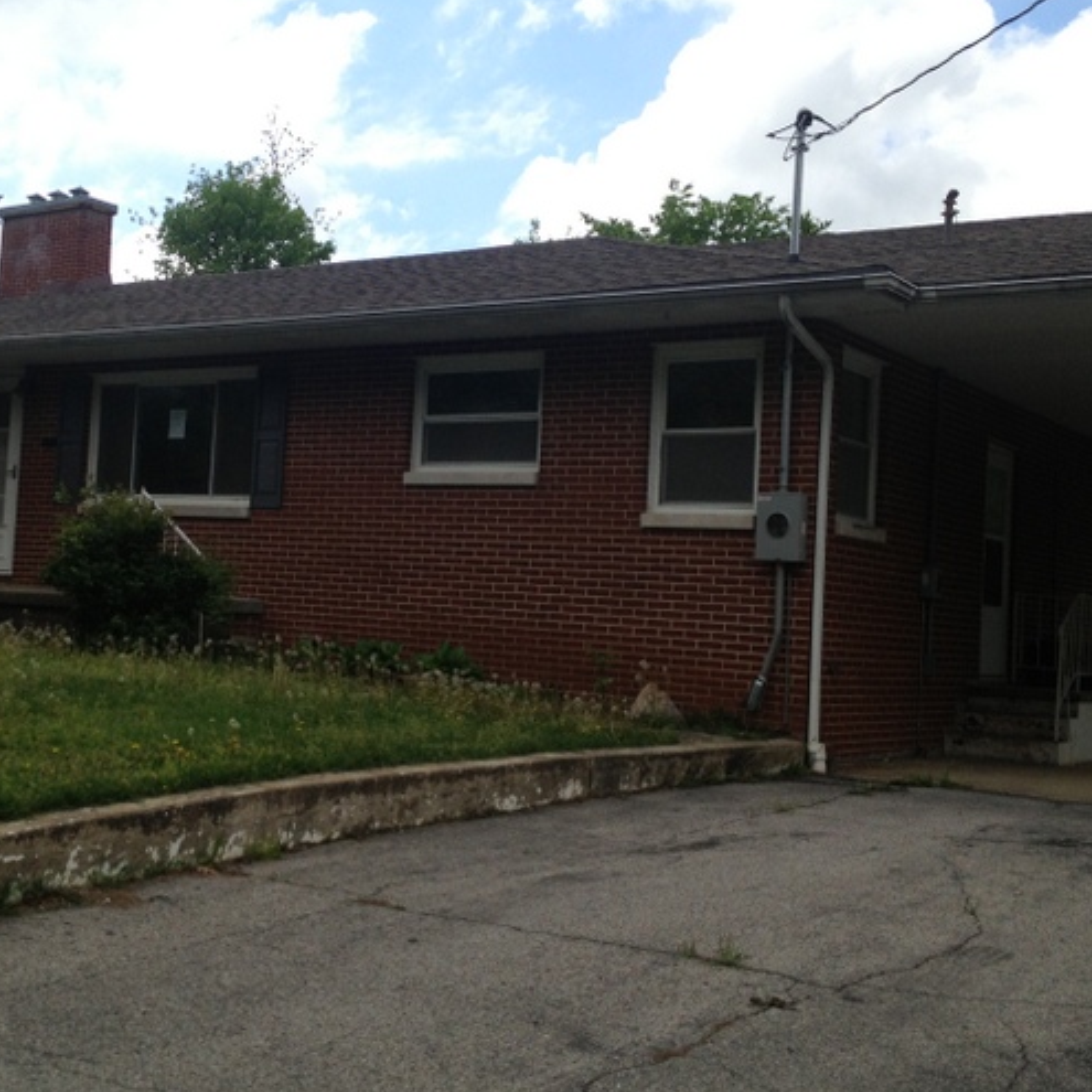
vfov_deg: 34.0
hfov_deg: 33.8
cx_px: 393
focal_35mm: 50
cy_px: 492
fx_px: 1785
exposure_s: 1/1972
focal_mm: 4.28
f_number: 2.4
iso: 50
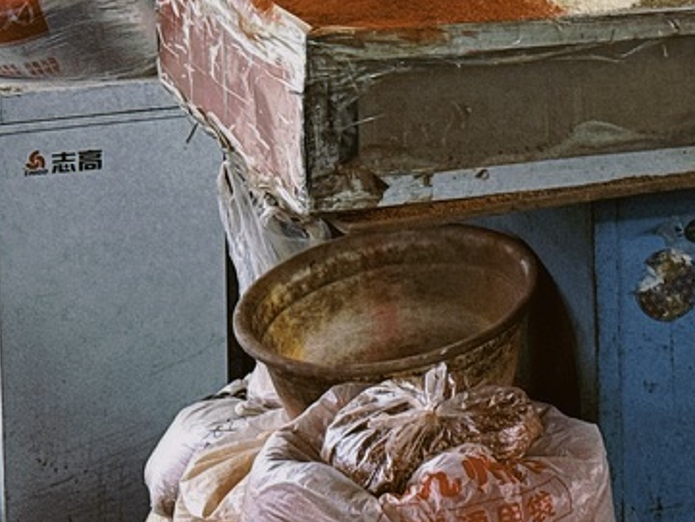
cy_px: -158
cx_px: 824
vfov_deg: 10.7
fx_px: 2731
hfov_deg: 14.1
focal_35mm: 136
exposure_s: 1/100
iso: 64
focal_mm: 6.76
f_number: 1.78
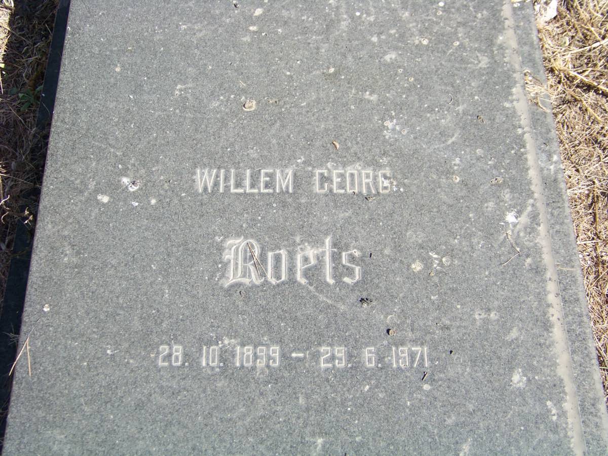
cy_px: 228
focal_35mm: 55
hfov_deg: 34.9
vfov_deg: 26.6
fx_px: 966
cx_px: 304
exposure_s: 1/400
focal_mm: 9.36
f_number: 3.2
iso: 64
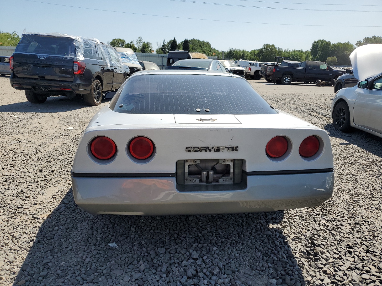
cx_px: 191
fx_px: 287
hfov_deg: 67.3
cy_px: 143
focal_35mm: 26
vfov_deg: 53.1
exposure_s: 1/3333
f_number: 1.5
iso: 50
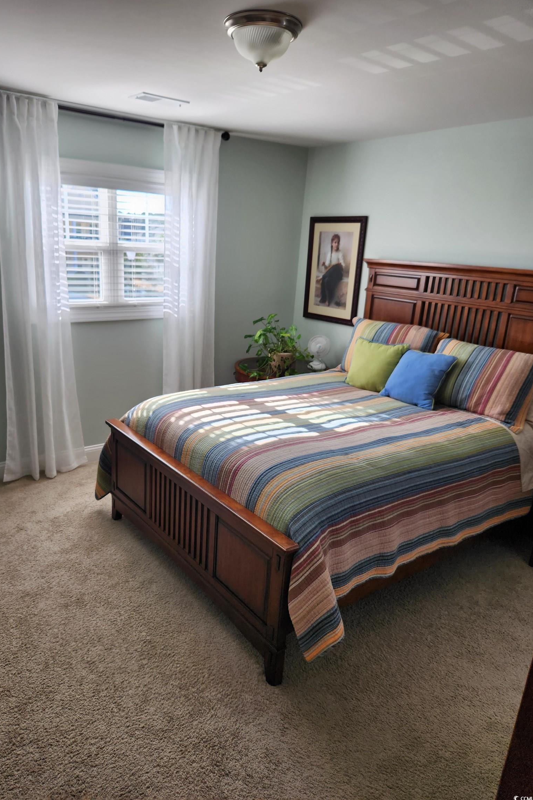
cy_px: 400
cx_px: 236
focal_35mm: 24
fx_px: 533
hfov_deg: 53.0
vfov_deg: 73.7
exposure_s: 1/180
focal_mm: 5.4
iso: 80
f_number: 1.8
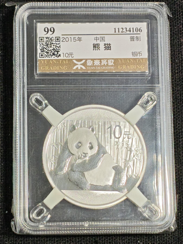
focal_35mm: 123
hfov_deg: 12.0
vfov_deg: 16.0
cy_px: 122
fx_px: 867
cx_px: 92
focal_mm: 4.94
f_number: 1.5
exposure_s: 1/669
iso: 50
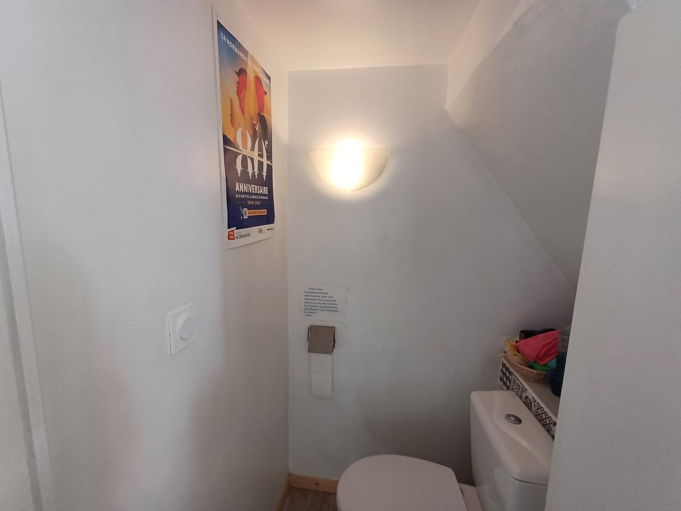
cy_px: 256
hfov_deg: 94.5
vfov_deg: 78.1
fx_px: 315
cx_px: 340
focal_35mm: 16
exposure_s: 1/50
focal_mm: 1.64
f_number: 2.2
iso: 100
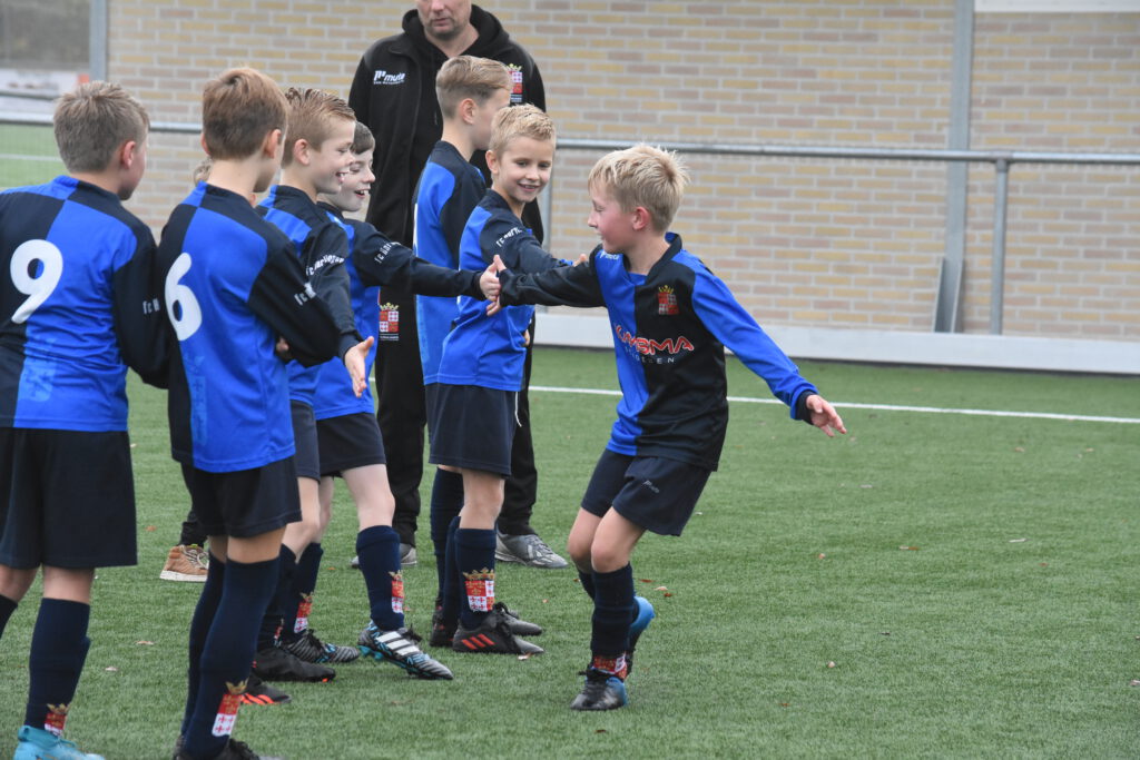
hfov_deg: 10.5
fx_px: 6175
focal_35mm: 195
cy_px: 380
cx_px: 570
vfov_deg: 7.0
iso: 3200
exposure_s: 1/1000
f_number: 8
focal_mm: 130
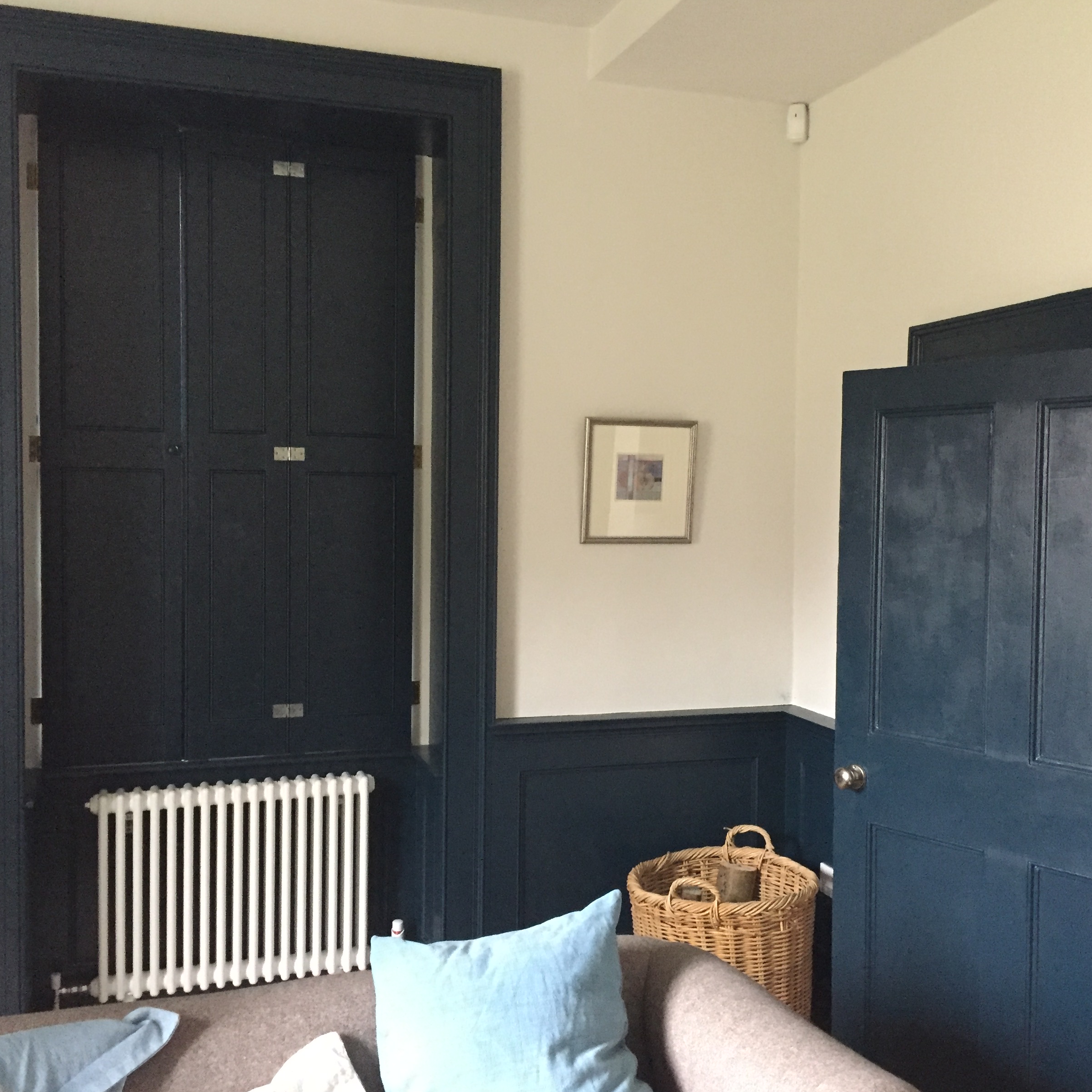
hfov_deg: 47.2
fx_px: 1249
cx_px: 590
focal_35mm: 35
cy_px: 548
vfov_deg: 47.2
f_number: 2.2
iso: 400
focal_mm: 4.15
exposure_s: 1/17
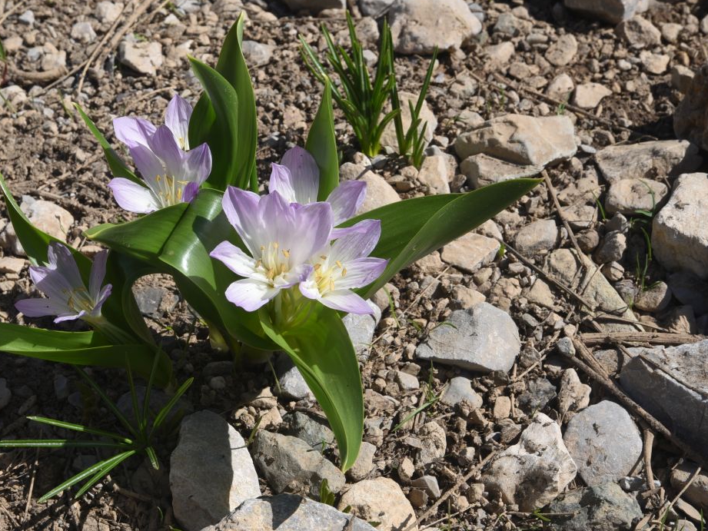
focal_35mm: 95
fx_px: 1943
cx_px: 231
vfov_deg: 15.6
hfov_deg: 20.6
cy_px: 237
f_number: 16
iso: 160
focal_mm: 70
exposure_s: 1/125
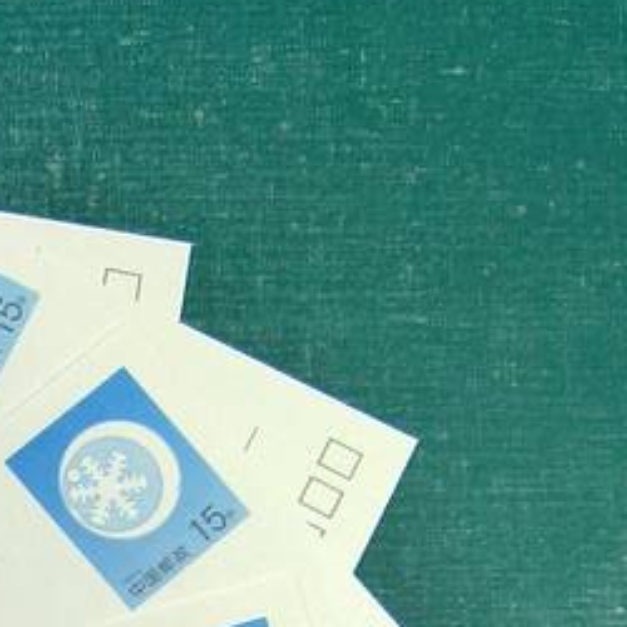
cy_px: 968
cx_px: -276
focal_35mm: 105
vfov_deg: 15.2
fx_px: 2152
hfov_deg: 15.5
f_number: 4
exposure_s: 1/125
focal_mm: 5.2
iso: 160
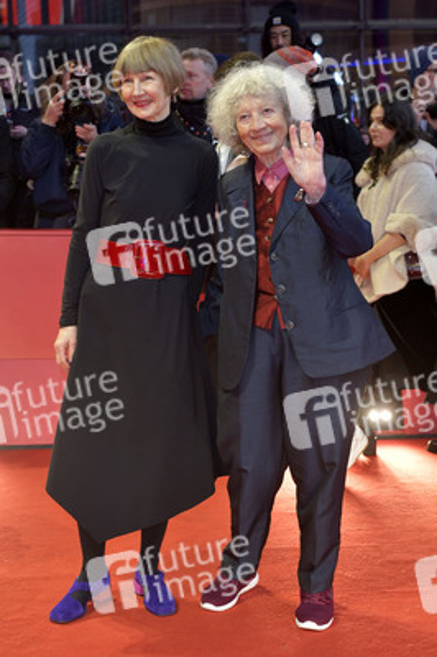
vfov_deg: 34.5
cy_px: 328
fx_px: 1058
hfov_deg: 23.3
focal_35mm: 58
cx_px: 218
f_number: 5.6
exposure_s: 1/200
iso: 1250
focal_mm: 58
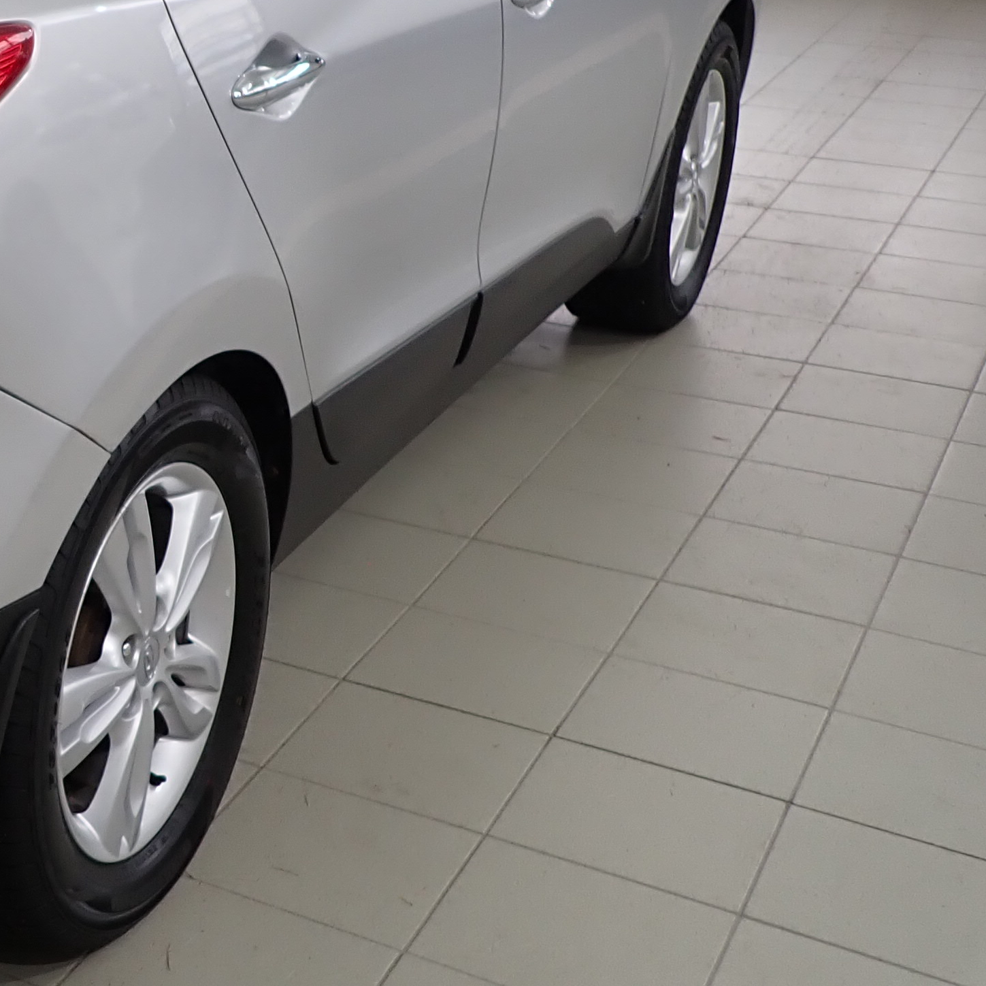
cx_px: -261
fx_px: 1966
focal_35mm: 61
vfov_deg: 27.9
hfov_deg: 24.8
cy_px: 297
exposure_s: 1/80
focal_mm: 4.5
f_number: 2
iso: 100
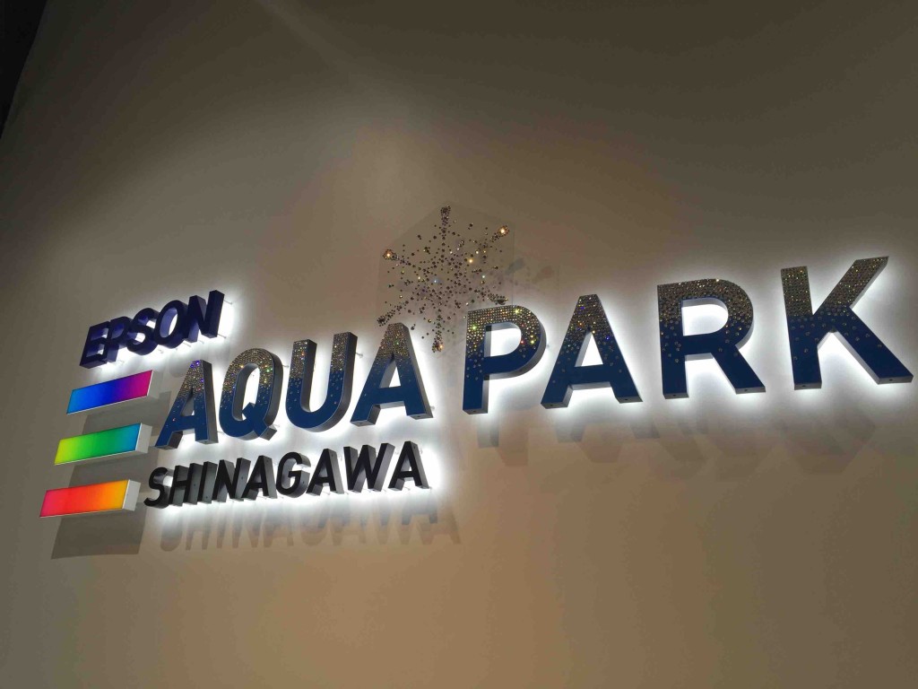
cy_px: 344
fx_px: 769
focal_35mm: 29
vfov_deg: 48.2
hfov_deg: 61.7
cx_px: 459
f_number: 2.2
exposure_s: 1/120
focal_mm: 4.15
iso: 32
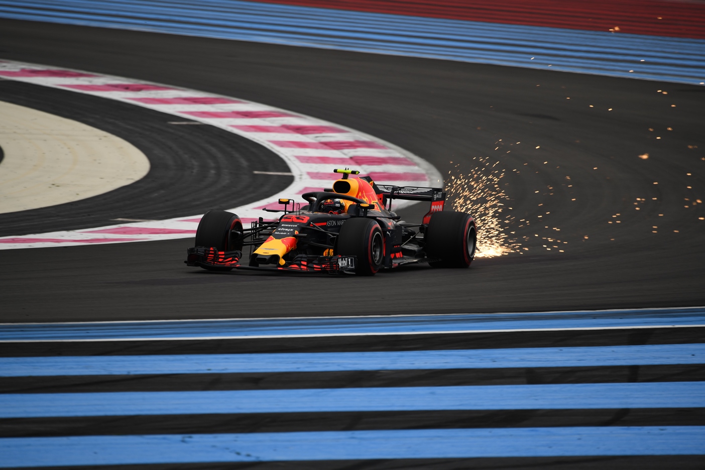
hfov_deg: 3.7
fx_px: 10770
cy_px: 235
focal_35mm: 550
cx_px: 352
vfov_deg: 2.5
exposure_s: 1/640
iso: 200
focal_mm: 550
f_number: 6.3
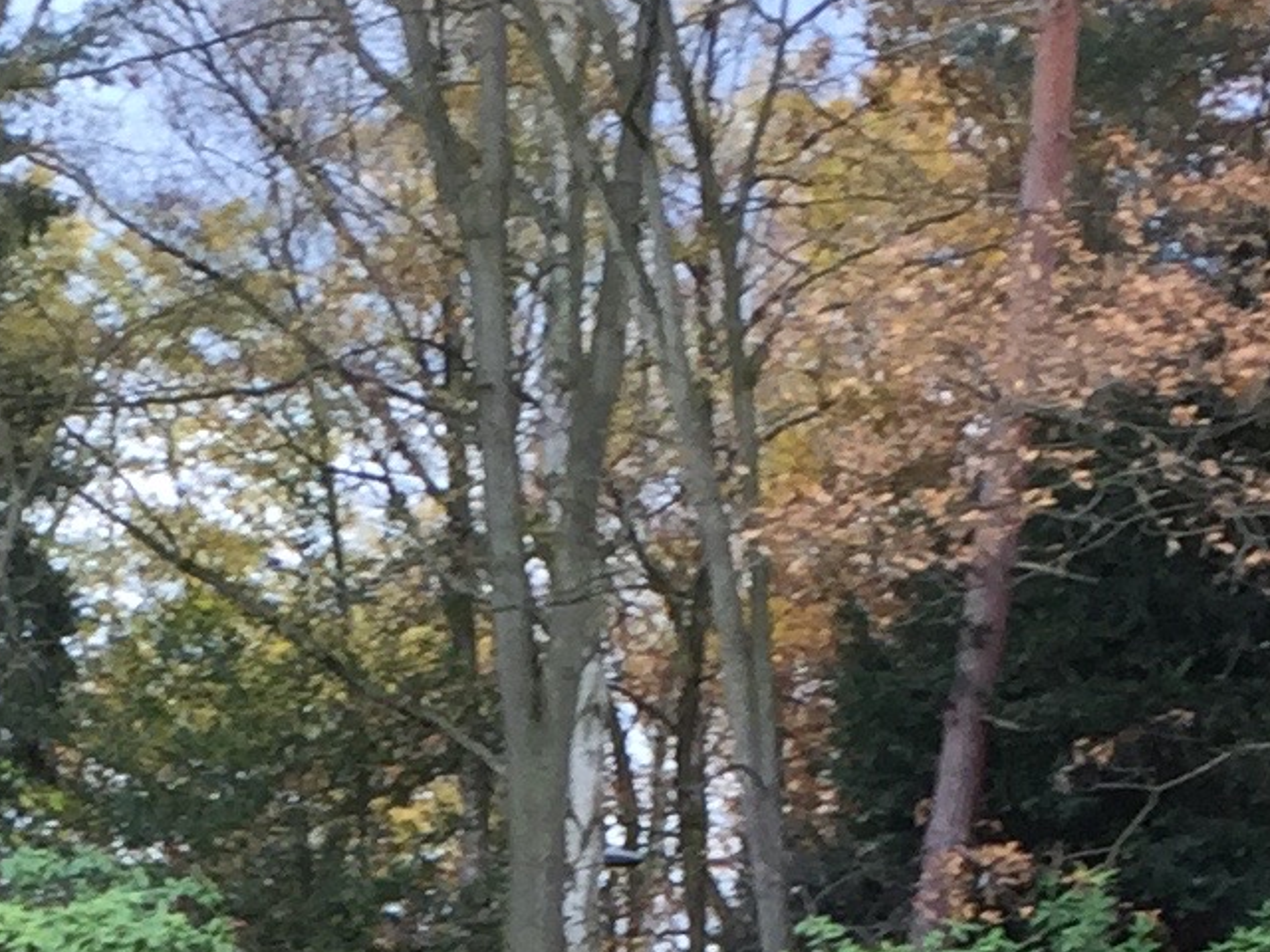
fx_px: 5430
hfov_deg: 13.2
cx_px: 131
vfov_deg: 9.5
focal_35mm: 148
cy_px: 1704
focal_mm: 4.15
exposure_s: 1/100
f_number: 2.2
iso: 50
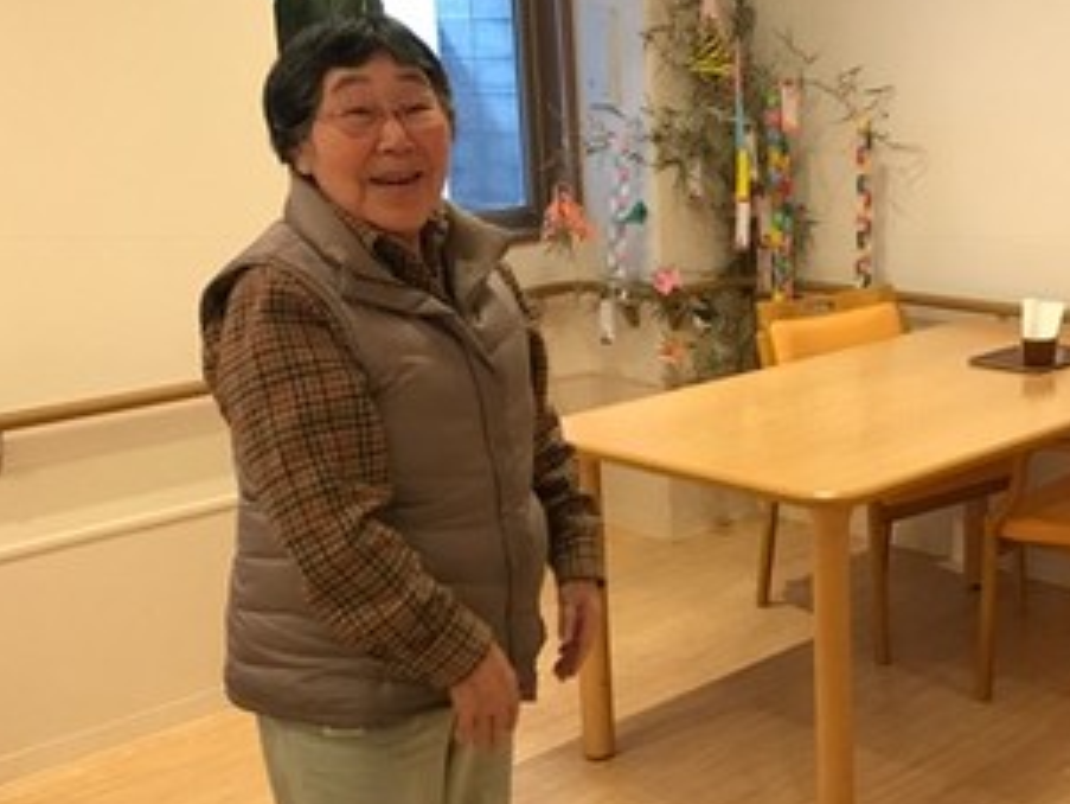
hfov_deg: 36.5
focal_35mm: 51
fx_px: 1577
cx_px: 823
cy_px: 480
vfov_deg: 28.5
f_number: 1.8
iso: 25
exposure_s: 1/30
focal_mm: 3.99
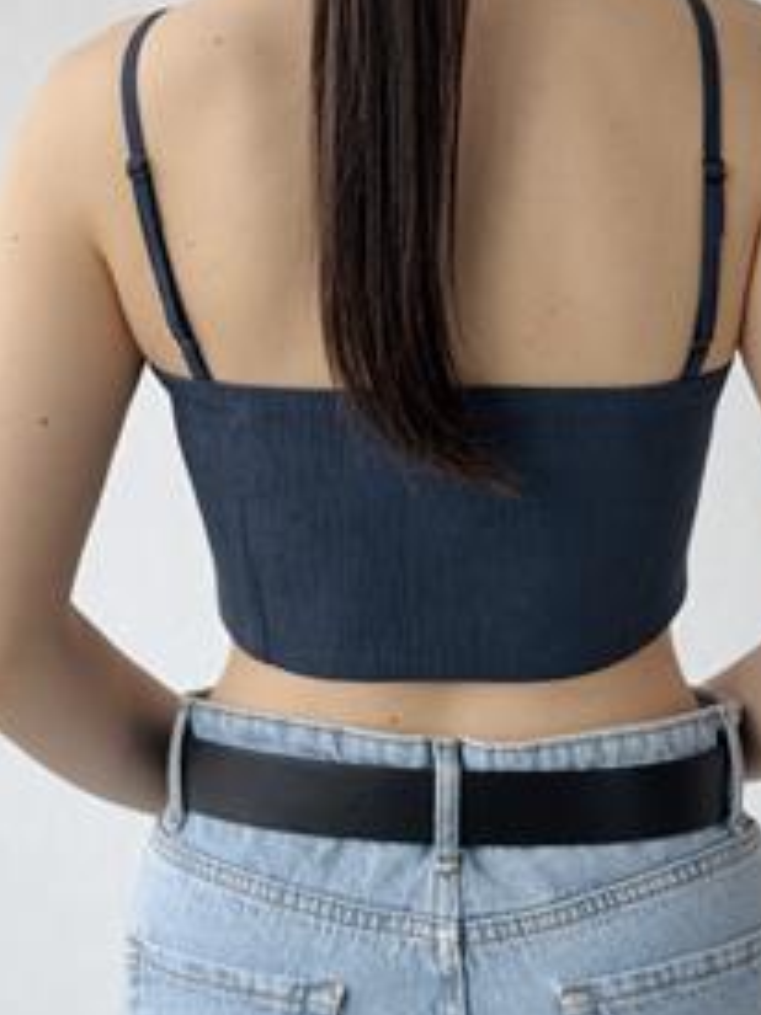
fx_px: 2728
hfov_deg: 15.9
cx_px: 432
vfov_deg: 20.8
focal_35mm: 93
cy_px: 183
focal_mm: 6.76
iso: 64
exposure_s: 1/218
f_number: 1.78
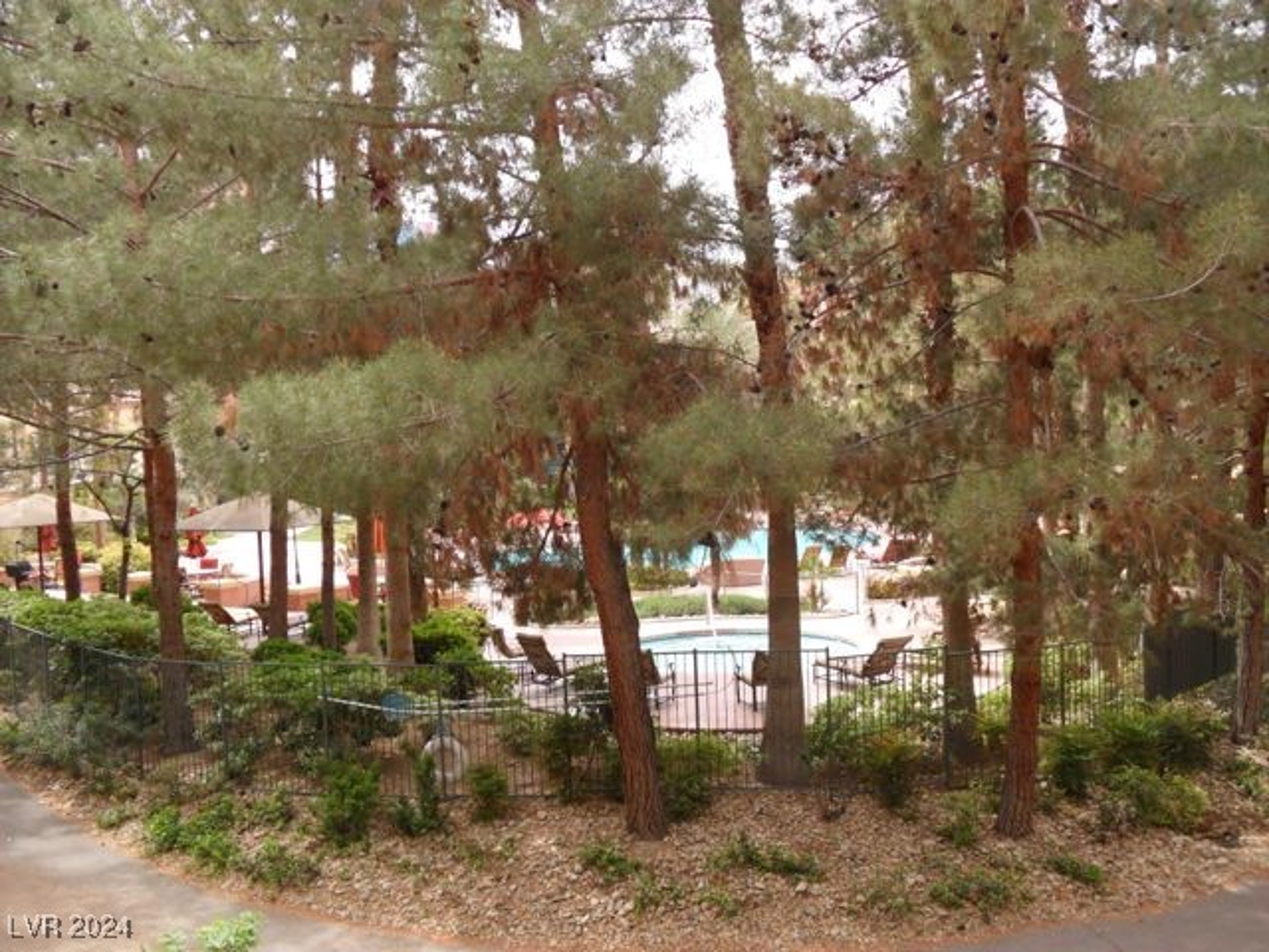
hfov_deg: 52.6
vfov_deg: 40.7
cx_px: 634
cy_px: 476
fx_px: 1283
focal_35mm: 35
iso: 80
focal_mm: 6.3
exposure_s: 1/250
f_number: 3
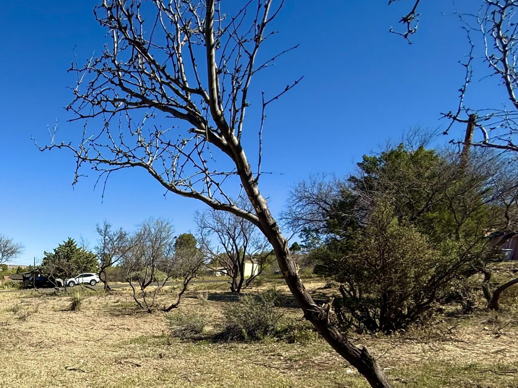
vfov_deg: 46.4
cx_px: 30
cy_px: 349
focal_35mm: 27
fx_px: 404
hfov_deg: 54.6
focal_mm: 2.22
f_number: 2.2
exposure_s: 1/2165
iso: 50
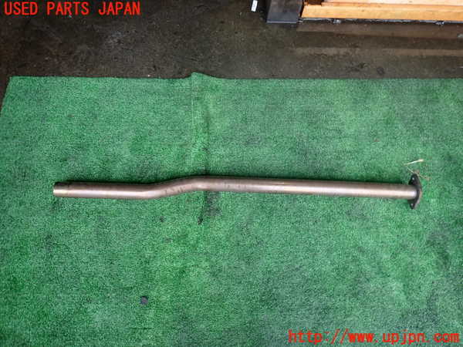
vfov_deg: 54.9
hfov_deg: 69.4
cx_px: 232
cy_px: 174
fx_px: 334
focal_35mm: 25
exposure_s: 1/125
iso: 100
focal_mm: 4.5
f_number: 2
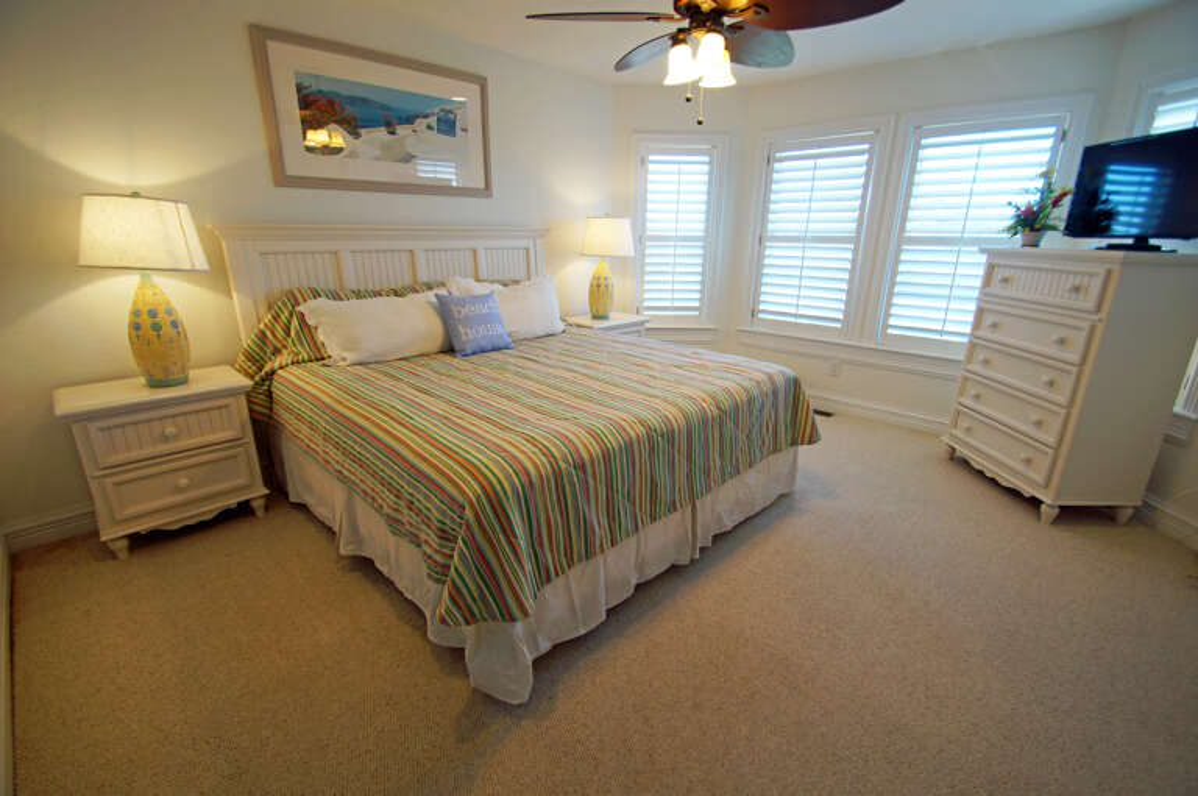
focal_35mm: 15
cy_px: 398
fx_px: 499
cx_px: 599
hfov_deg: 100.5
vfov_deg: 77.2
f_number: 4
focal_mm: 10
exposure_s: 1/60
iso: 250
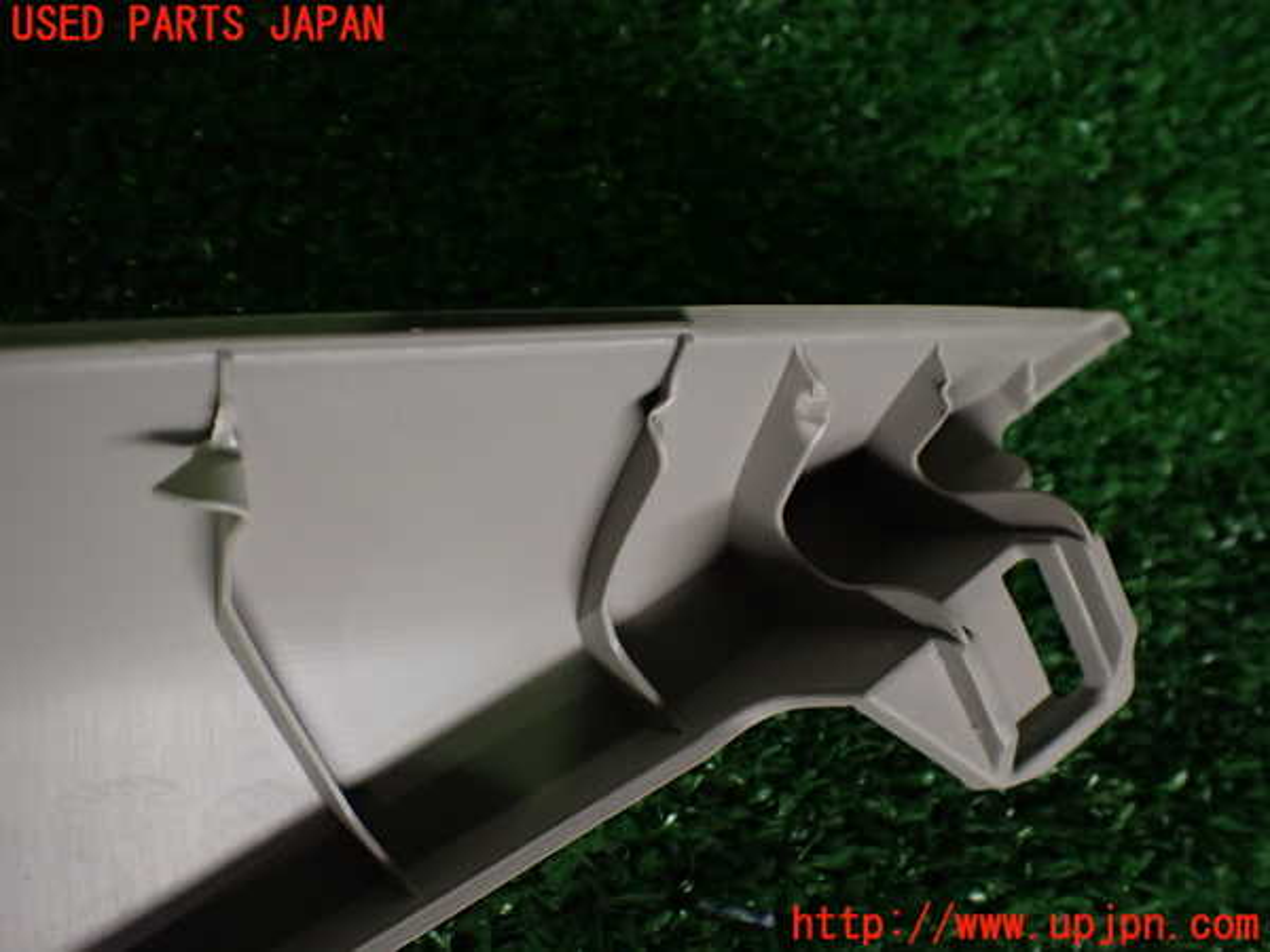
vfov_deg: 46.8
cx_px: 635
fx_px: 1101
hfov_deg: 60.0
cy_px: 476
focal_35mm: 30
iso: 400
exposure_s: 1/125
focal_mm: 5.4
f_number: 2.3
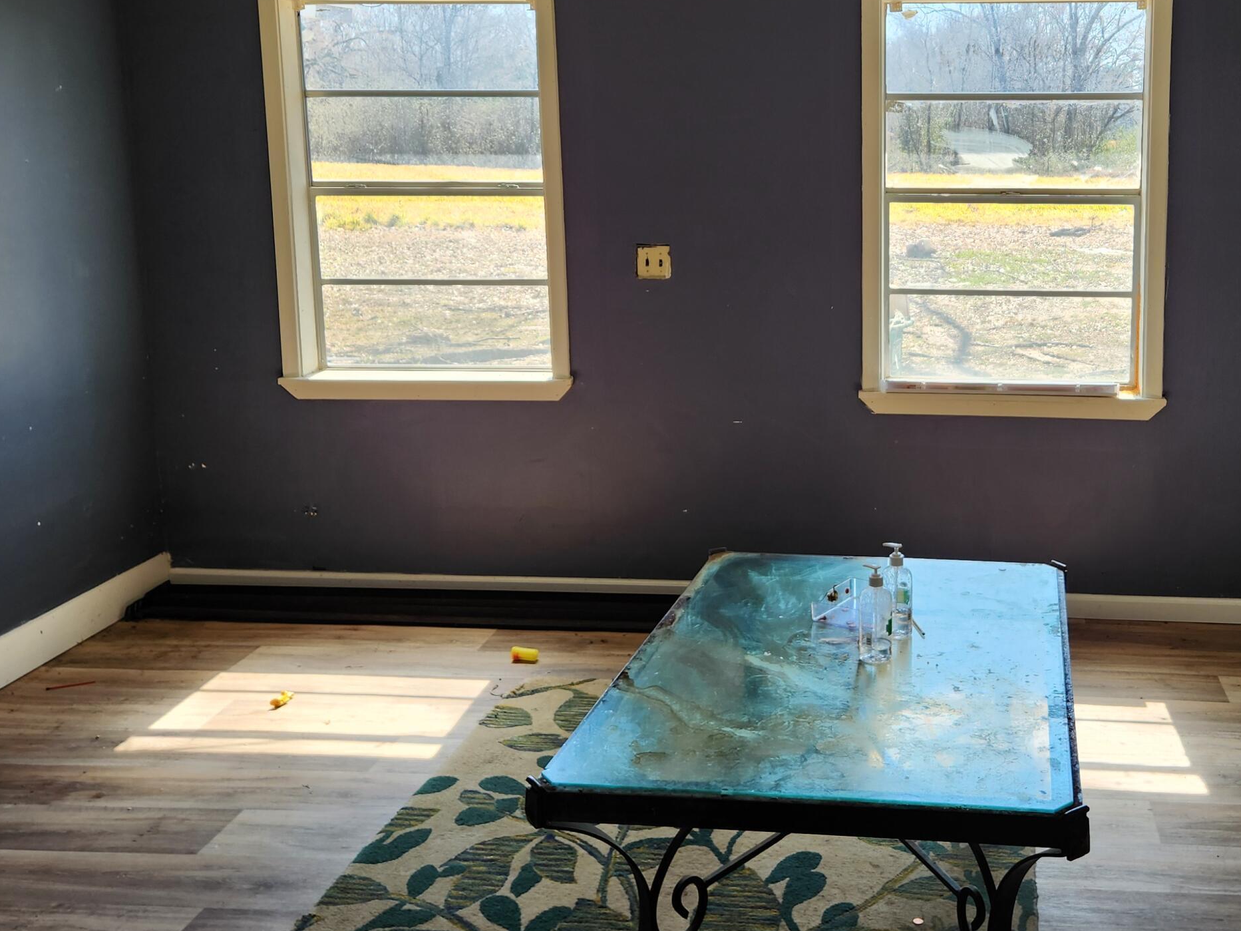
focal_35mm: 37
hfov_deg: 48.6
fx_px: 1327
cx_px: 896
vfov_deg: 38.4
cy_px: 335
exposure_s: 1/180
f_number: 1.8
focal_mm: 5.4
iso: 32
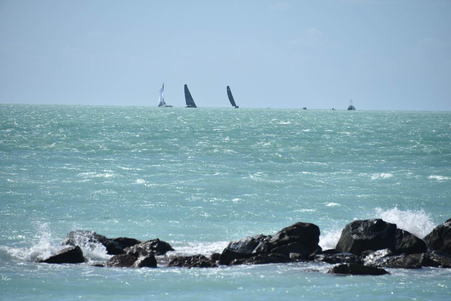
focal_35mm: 300
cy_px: 150
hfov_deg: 6.9
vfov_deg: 4.6
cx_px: 226
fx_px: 3759
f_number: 8
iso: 100
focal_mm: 300
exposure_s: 1/640
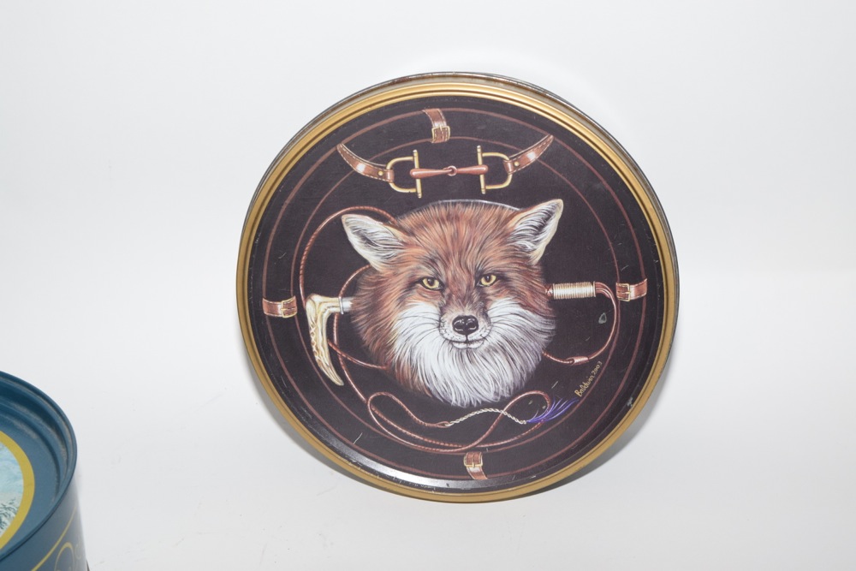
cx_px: 428
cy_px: 286
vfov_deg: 16.6
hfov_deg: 24.6
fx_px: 1962
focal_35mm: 82
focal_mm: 55
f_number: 5.6
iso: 1000
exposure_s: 1/60
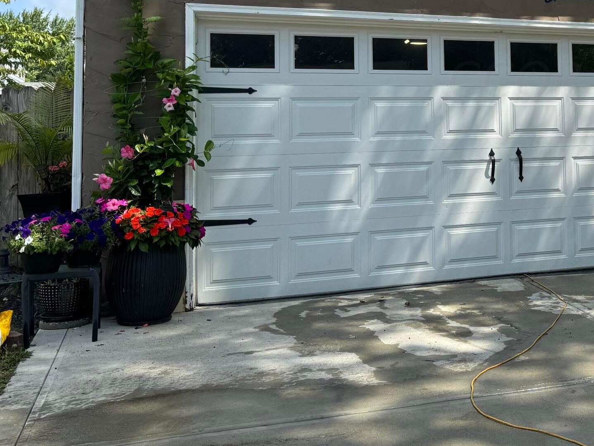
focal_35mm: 50
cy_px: 79
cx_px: 573
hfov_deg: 35.1
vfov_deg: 28.4
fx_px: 858
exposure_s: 1/2252
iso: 80
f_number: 1.78
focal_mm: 6.76
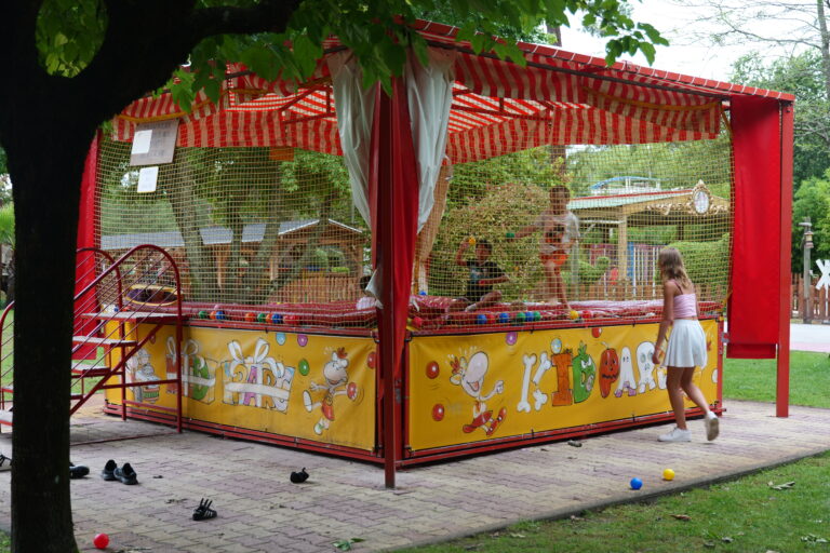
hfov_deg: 41.9
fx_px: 1084
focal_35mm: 47
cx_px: 415
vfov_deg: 28.6
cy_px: 276
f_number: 4
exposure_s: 1/40
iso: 100
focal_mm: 47
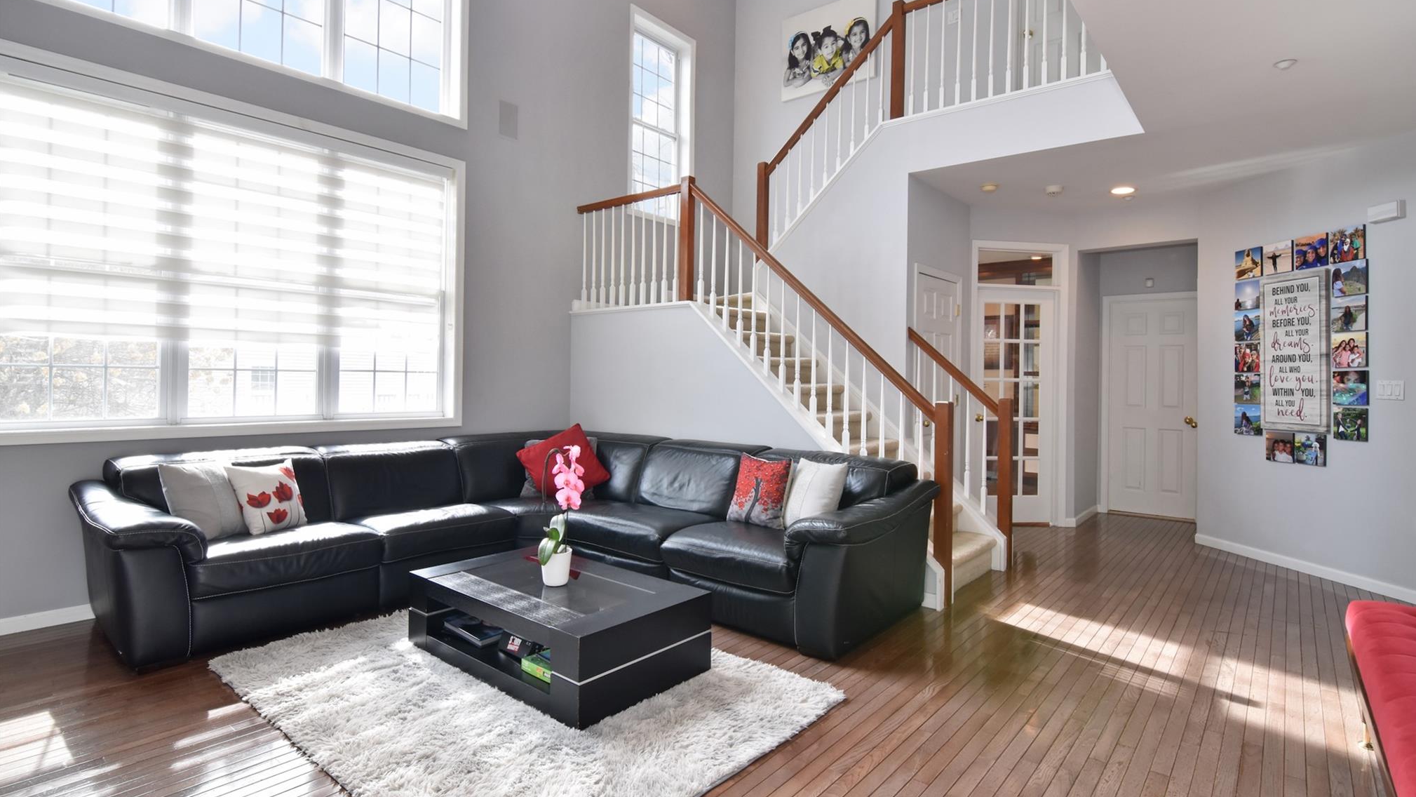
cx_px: 716
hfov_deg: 94.2
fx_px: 658
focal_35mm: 18
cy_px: 367
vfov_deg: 62.3
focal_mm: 11
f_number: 11
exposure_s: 1/40
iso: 640
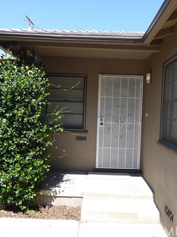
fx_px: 232
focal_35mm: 34
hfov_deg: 41.7
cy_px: 118
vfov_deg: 54.0
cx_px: 99
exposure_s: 1/400
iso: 80
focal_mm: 4.3
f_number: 3.3
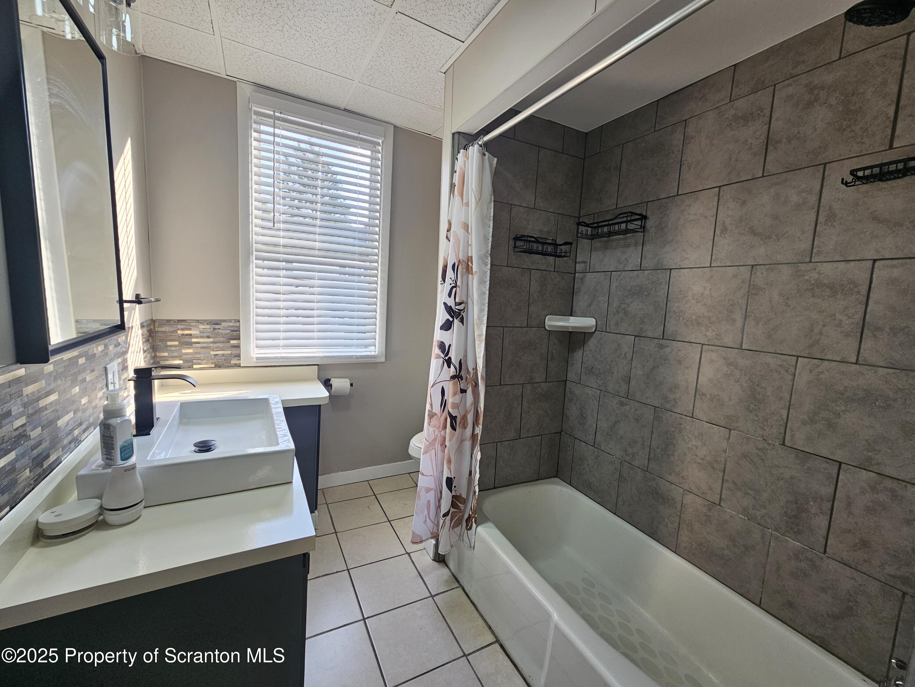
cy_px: 344
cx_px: 458
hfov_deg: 106.2
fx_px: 344
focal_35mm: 13
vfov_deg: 89.9
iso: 64
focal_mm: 2.2
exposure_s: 1/60
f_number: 2.2
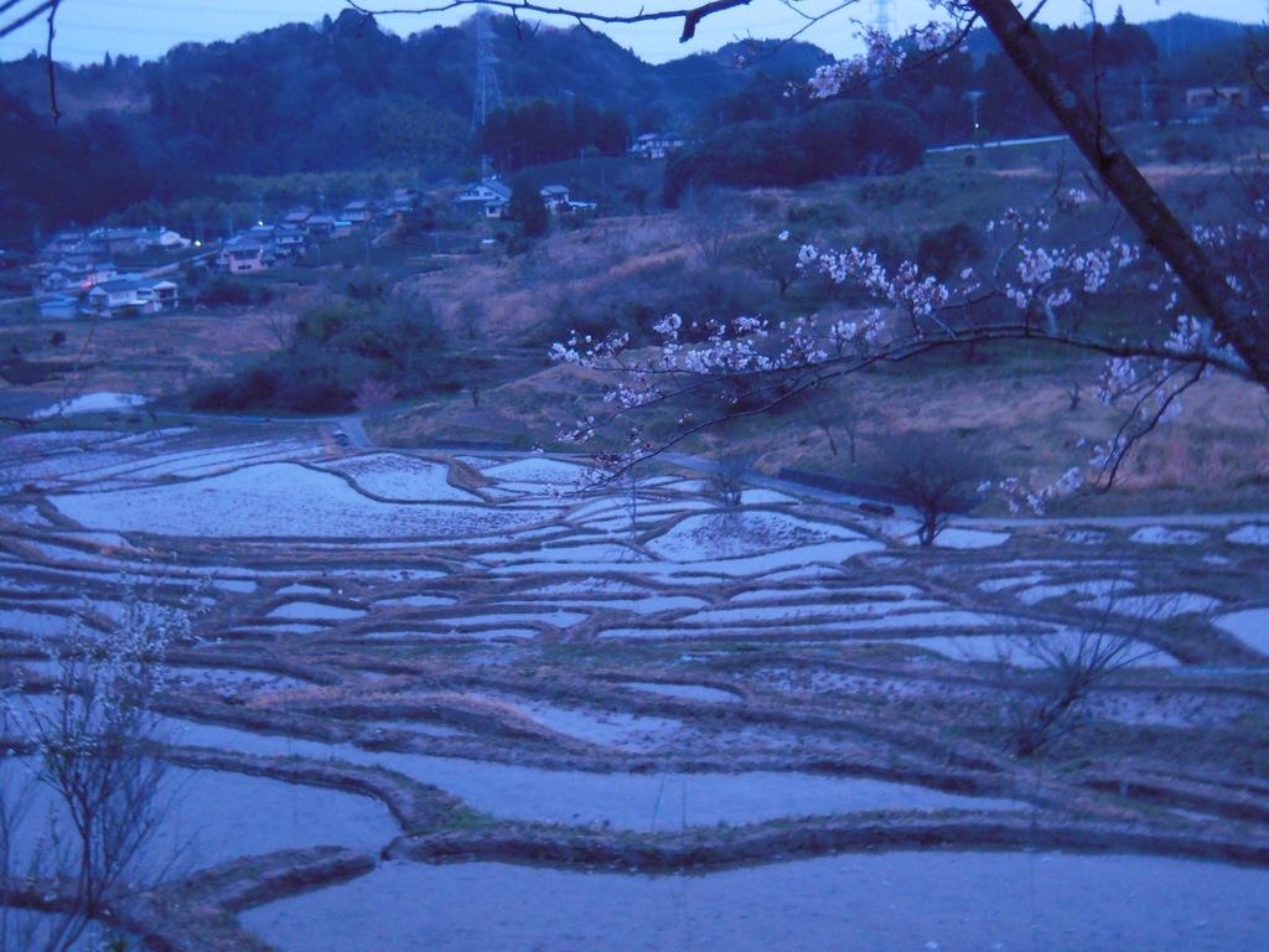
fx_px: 1650
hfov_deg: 42.1
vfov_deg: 32.2
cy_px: 476
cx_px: 634
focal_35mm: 45
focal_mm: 8.1
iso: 800
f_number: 3.3
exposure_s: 1/5
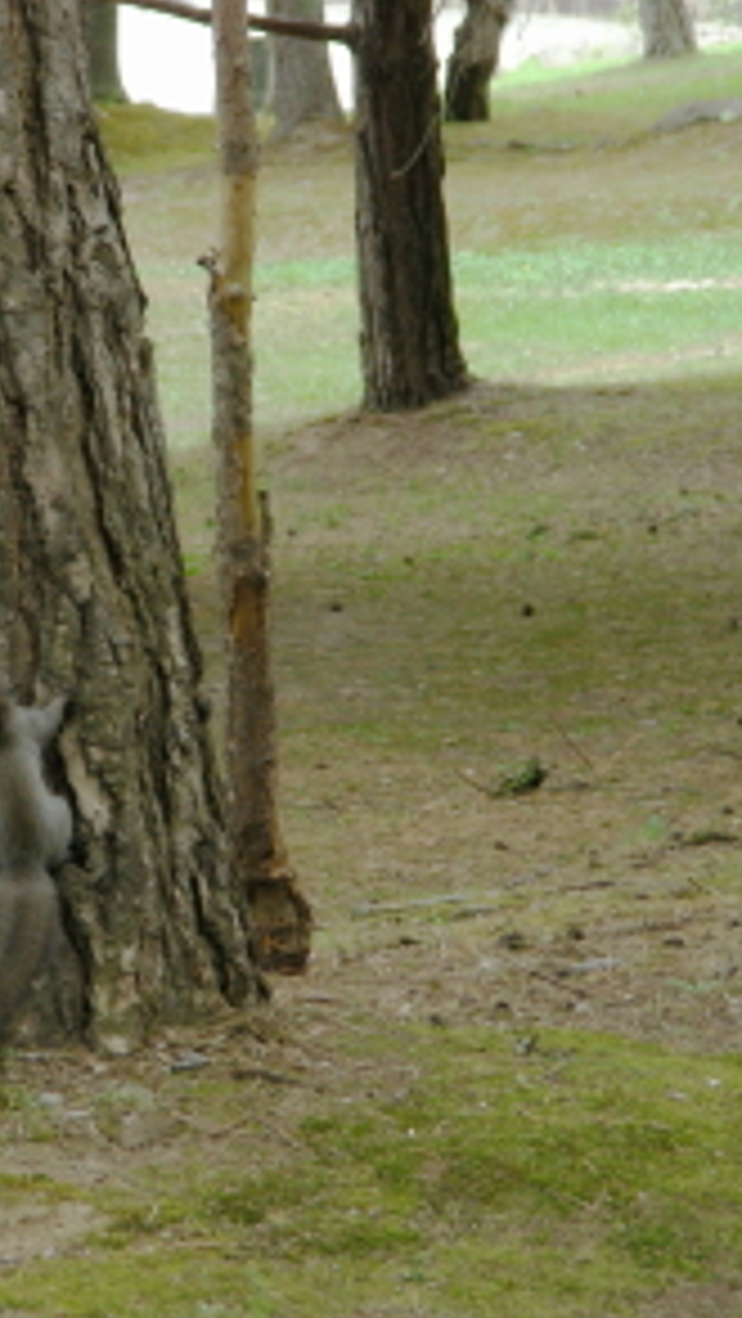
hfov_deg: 4.2
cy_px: 735
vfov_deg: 7.5
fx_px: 10065
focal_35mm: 288
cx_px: -67
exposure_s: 1/59.8
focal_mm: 28.7
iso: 104
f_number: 3.5
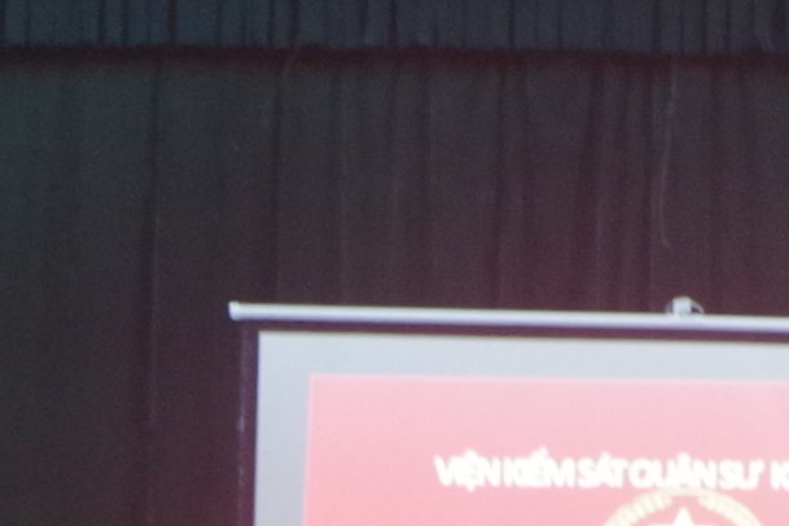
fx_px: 4788
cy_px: 29
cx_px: 818
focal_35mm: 218
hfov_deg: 9.3
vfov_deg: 6.3
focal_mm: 21
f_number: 4
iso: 800
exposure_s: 1/6
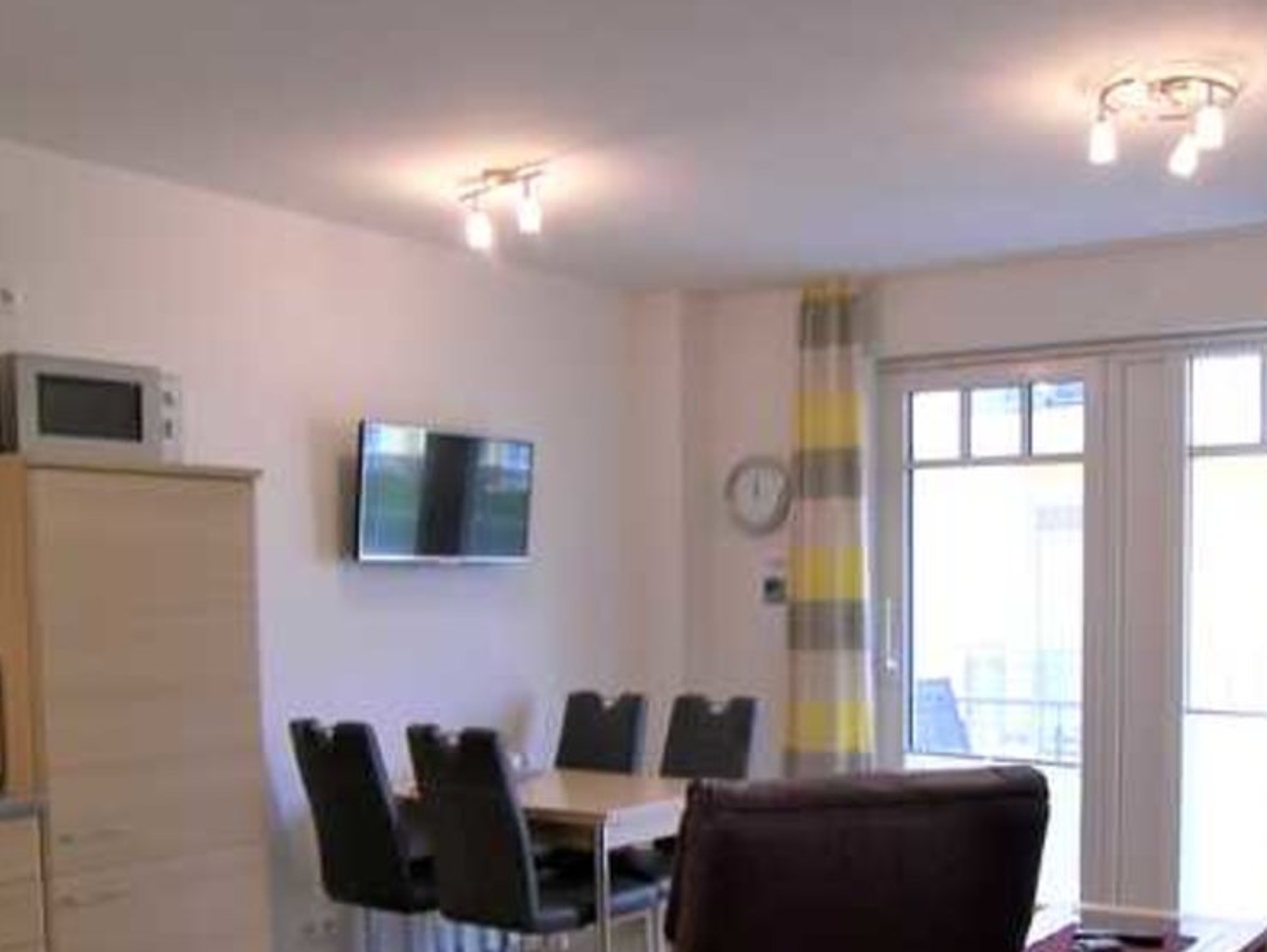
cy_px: 701
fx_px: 1428
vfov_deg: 36.1
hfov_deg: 47.0
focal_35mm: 39
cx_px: 852
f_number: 2.8
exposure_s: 1/30
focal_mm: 5
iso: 50
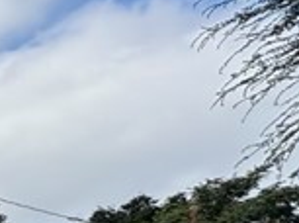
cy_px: 428
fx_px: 810
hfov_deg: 11.3
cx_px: -610
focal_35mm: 94
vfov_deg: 13.6
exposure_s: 1/1160
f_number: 2.2
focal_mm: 2.22
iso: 50
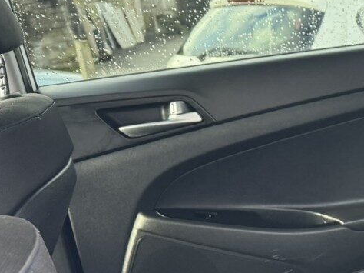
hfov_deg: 21.0
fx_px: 799
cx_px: 571
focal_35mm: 76
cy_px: 337
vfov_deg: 18.3
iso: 200
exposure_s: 1/121
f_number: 1.78
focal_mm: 6.76
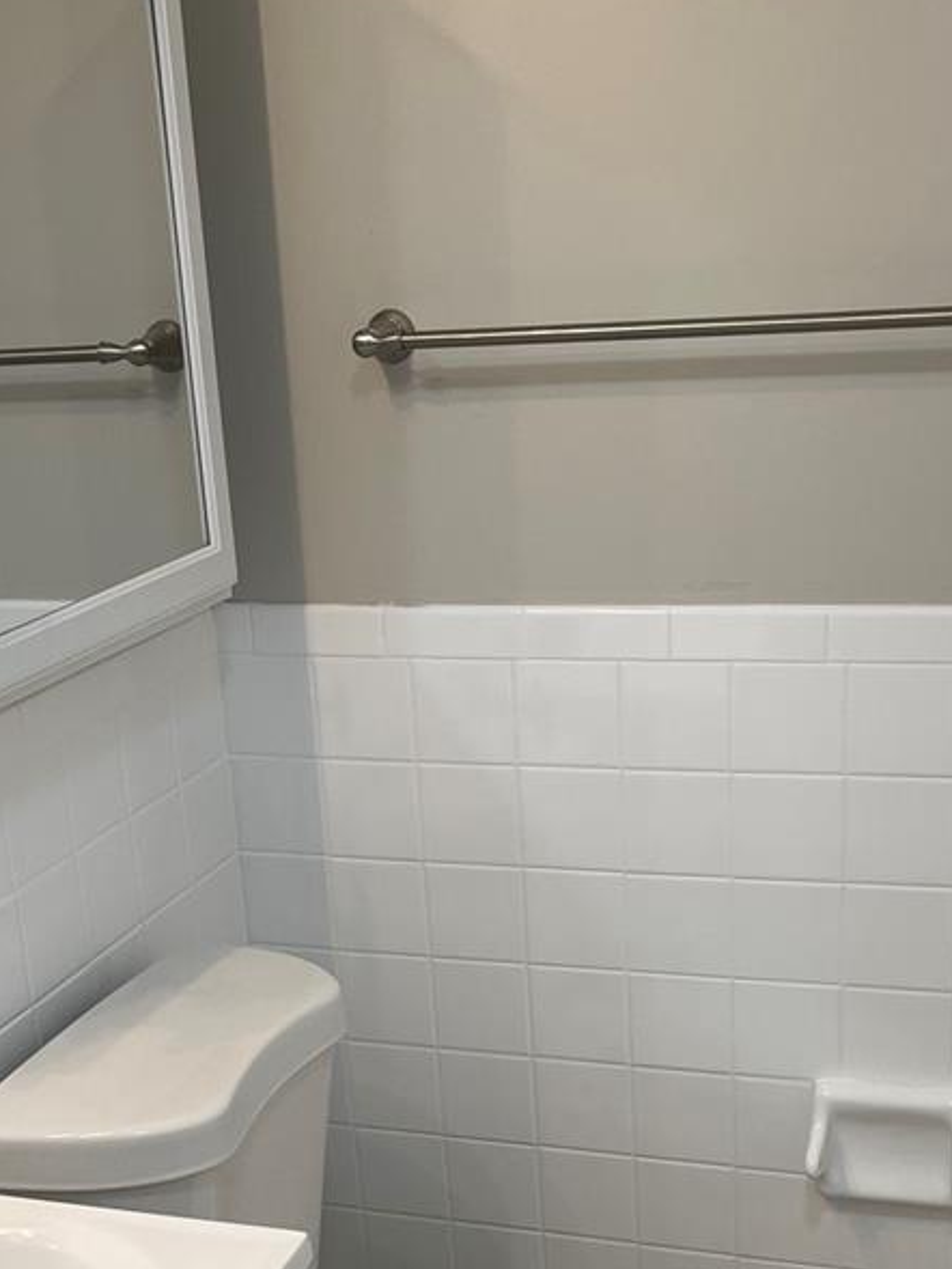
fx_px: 1943
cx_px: 411
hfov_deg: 27.5
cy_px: 993
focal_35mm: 53
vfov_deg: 35.1
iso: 80
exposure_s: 1/120
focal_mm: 5.1
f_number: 1.6
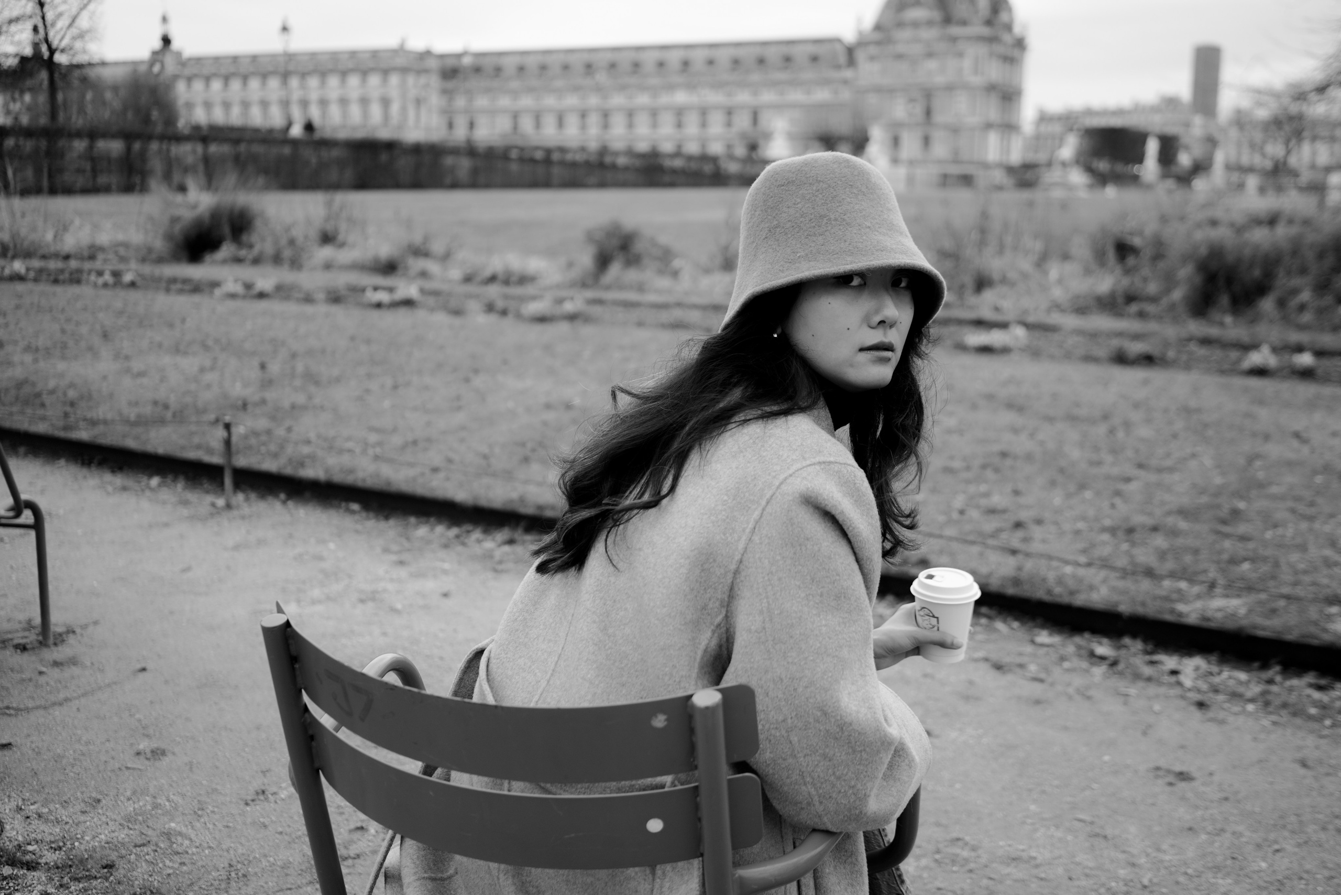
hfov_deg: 54.4
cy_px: 448
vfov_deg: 37.9
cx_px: 670
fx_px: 1304
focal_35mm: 35
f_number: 2.8
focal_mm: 35
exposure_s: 1/250
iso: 100
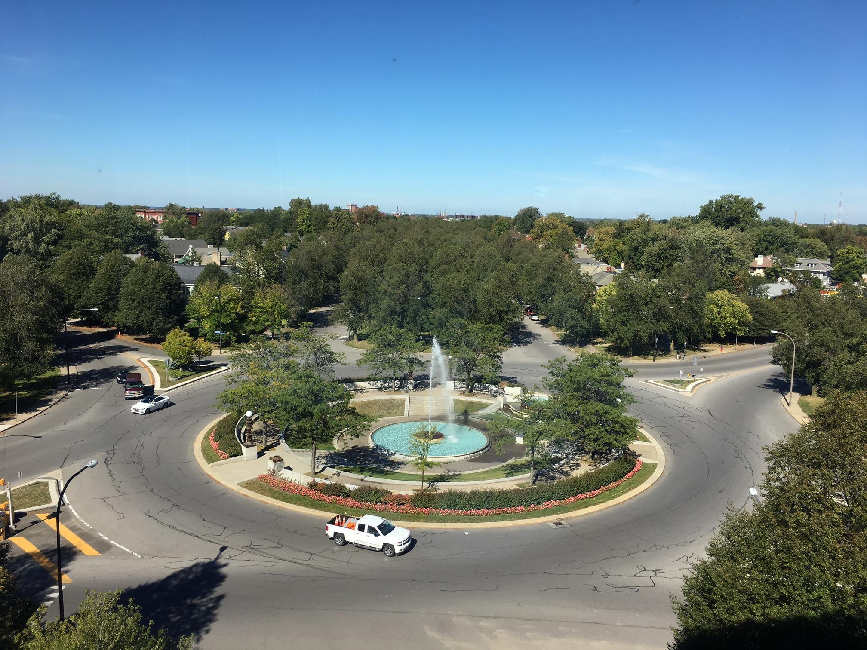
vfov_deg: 48.2
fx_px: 726
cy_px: 325
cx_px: 434
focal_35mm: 29
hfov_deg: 61.7
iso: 25
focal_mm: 4.15
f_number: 2.2
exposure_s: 1/1221
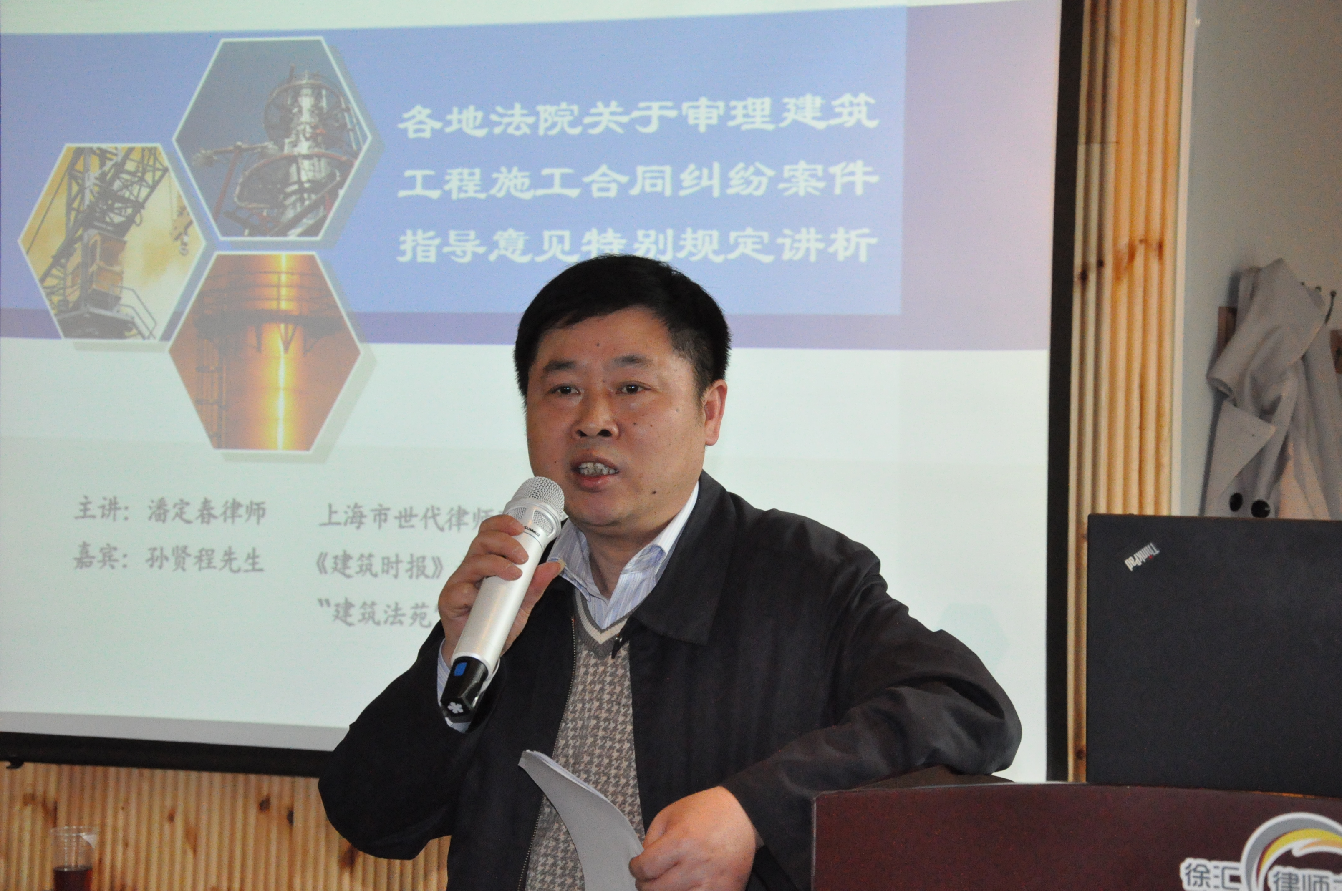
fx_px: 2792
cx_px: 671
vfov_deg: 18.1
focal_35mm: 75
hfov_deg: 27.0
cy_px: 446
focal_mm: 50
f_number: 6.3
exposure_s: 1/200
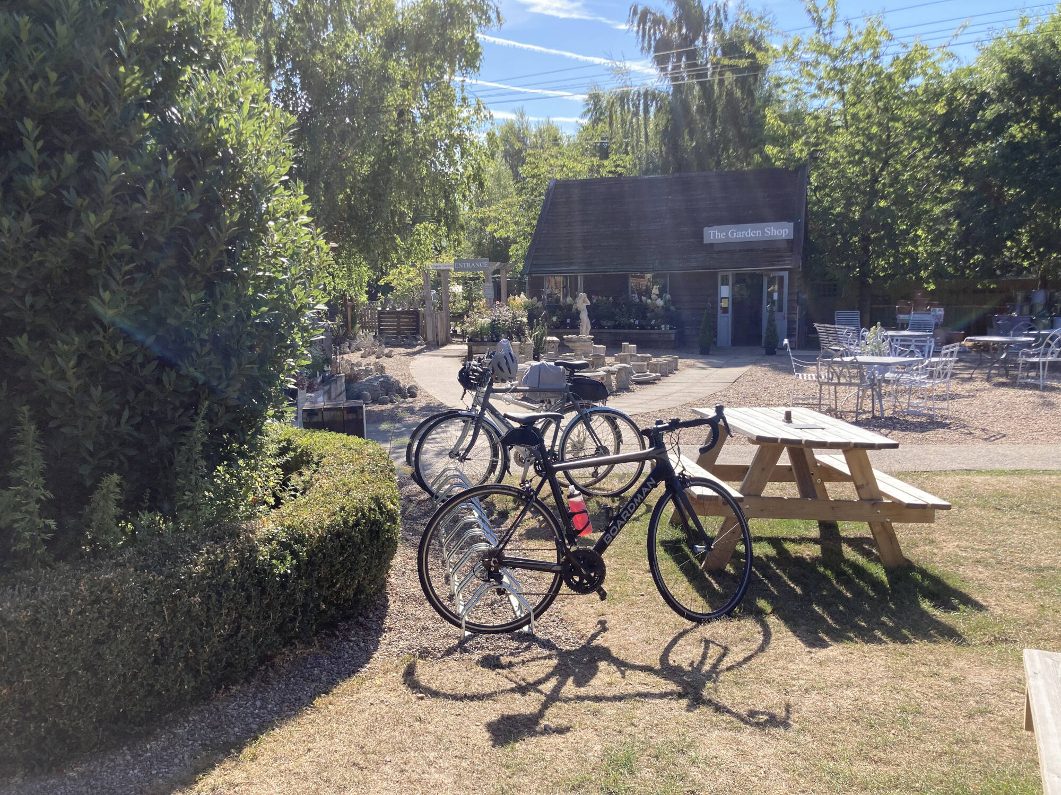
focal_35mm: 28
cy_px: 398
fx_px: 858
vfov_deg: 49.7
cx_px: 530
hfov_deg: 63.4
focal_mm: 3.99
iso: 20
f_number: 1.8
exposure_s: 1/1000
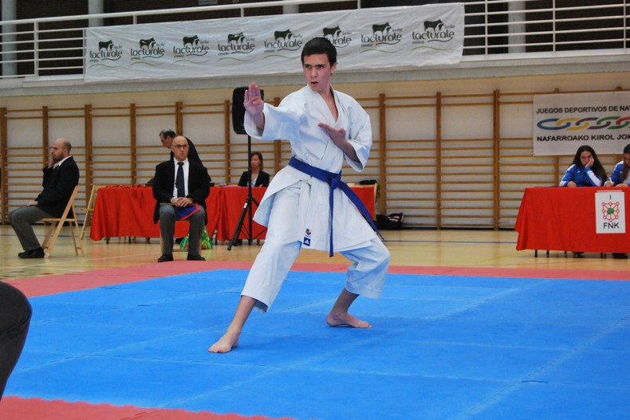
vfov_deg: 19.9
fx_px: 1199
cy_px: 207
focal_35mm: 69
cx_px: 313
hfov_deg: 29.4
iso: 1600
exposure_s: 1/125
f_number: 5.3
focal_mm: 45
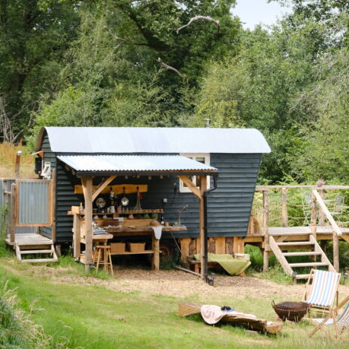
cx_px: 175
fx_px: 867
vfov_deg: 22.6
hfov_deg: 22.8
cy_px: 95
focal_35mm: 76
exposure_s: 1/340
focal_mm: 39
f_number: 5.6
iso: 320
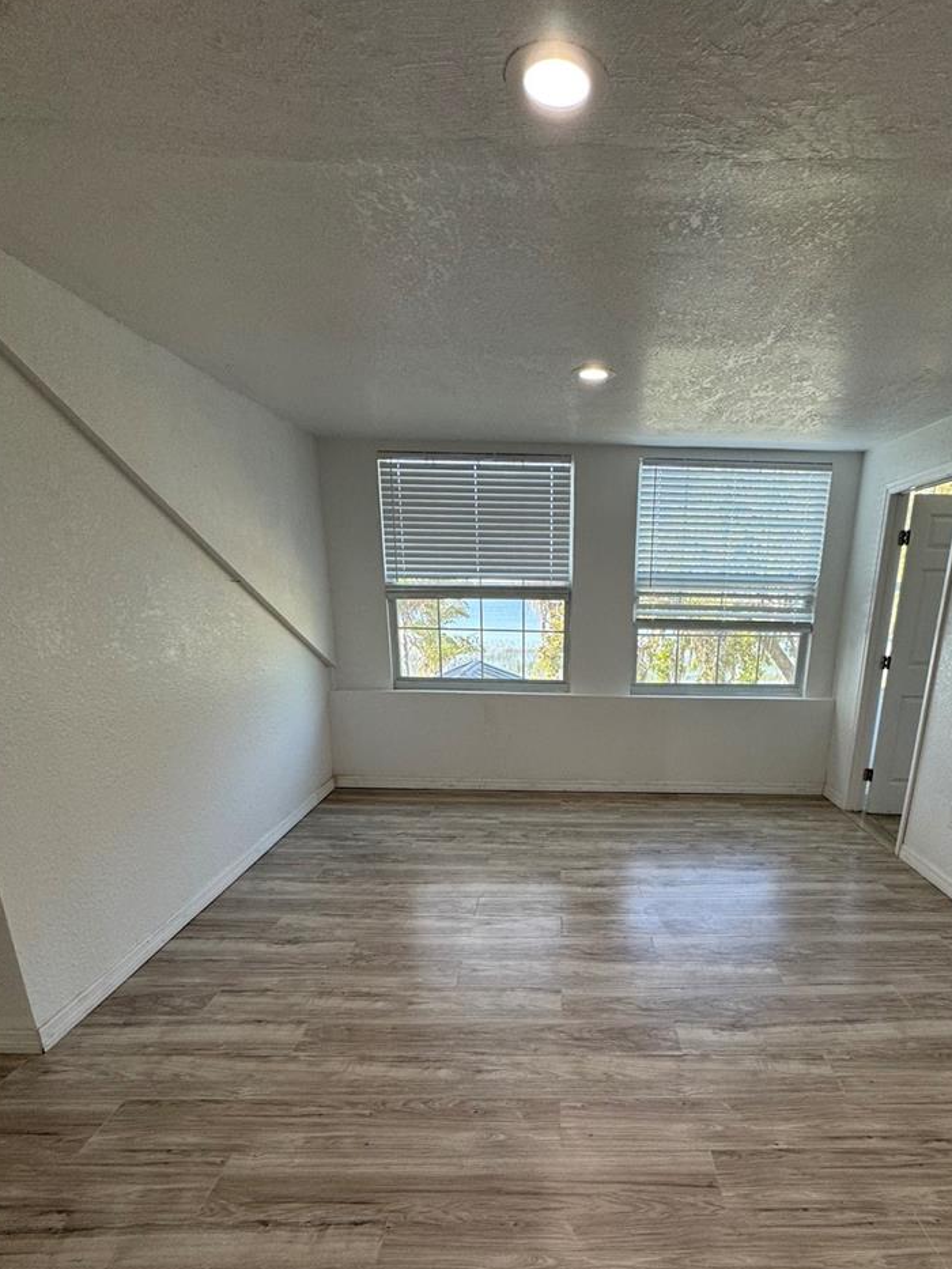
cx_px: 574
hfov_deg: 70.8
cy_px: 800
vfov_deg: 85.9
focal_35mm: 18
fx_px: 660
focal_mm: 2.22
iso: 100
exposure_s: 1/120
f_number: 2.2
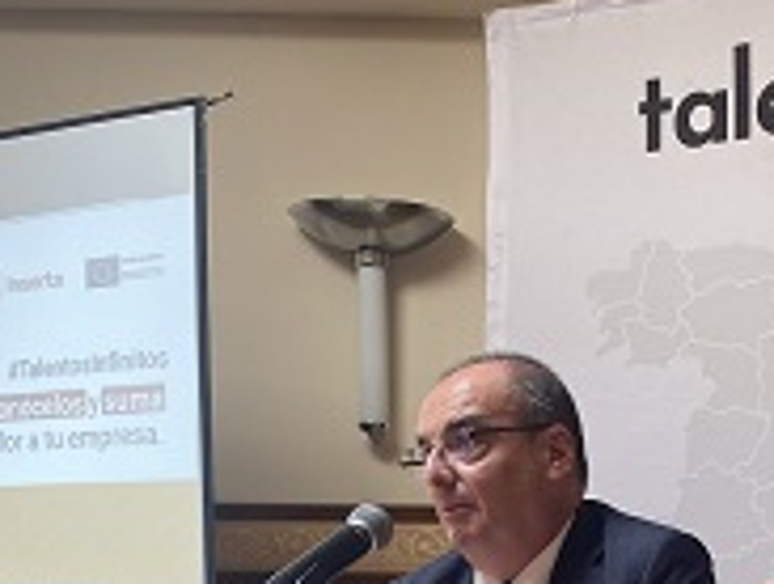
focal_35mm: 67
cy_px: 675
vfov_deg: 20.7
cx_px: 613
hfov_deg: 28.3
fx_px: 1501
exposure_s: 1/120
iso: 100
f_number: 1.8
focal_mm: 4.25
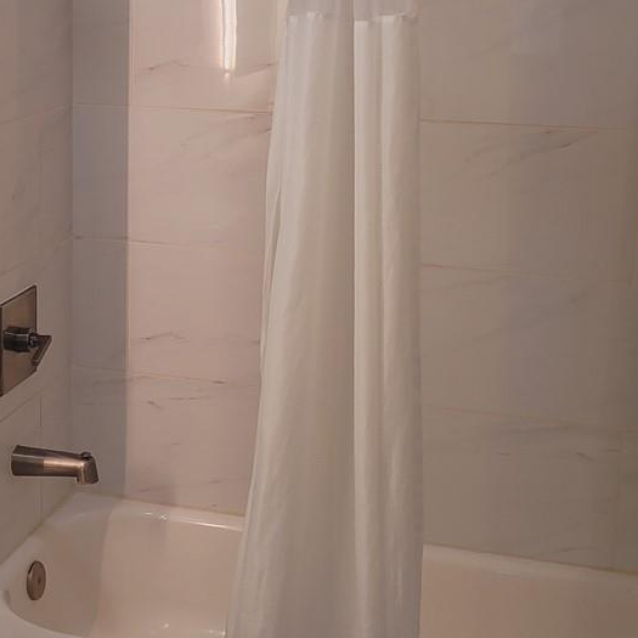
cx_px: 131
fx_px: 1460
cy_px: 260
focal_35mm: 70
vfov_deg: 24.6
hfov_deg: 24.3
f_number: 1.8
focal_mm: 5.4
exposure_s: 1/120
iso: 80
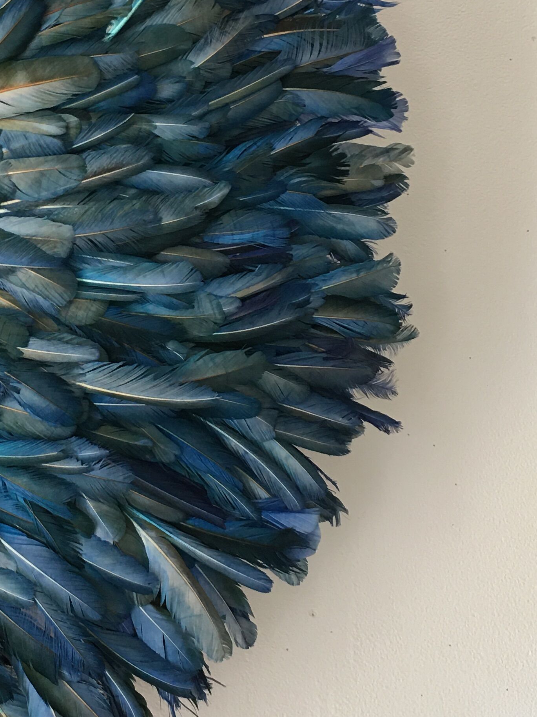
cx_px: 29
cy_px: 222
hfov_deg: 22.2
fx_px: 1324
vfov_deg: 30.0
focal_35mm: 64
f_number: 2.2
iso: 40
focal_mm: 4.15
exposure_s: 1/17
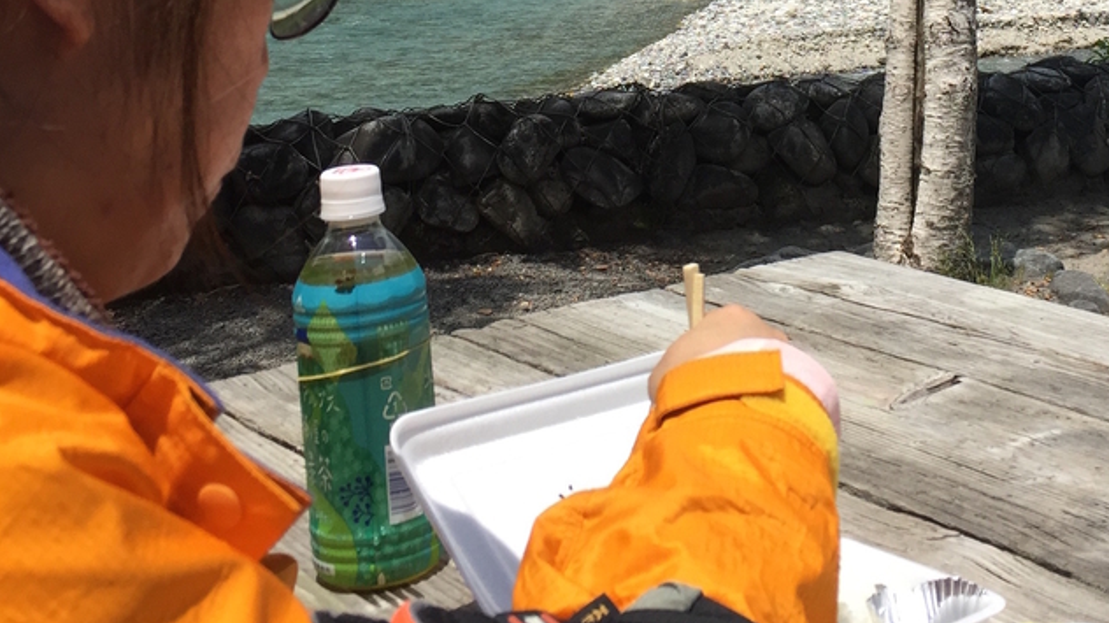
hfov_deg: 34.5
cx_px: 762
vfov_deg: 18.8
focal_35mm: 60
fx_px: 1764
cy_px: -154
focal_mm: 4.15
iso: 32
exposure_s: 1/2326
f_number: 2.2
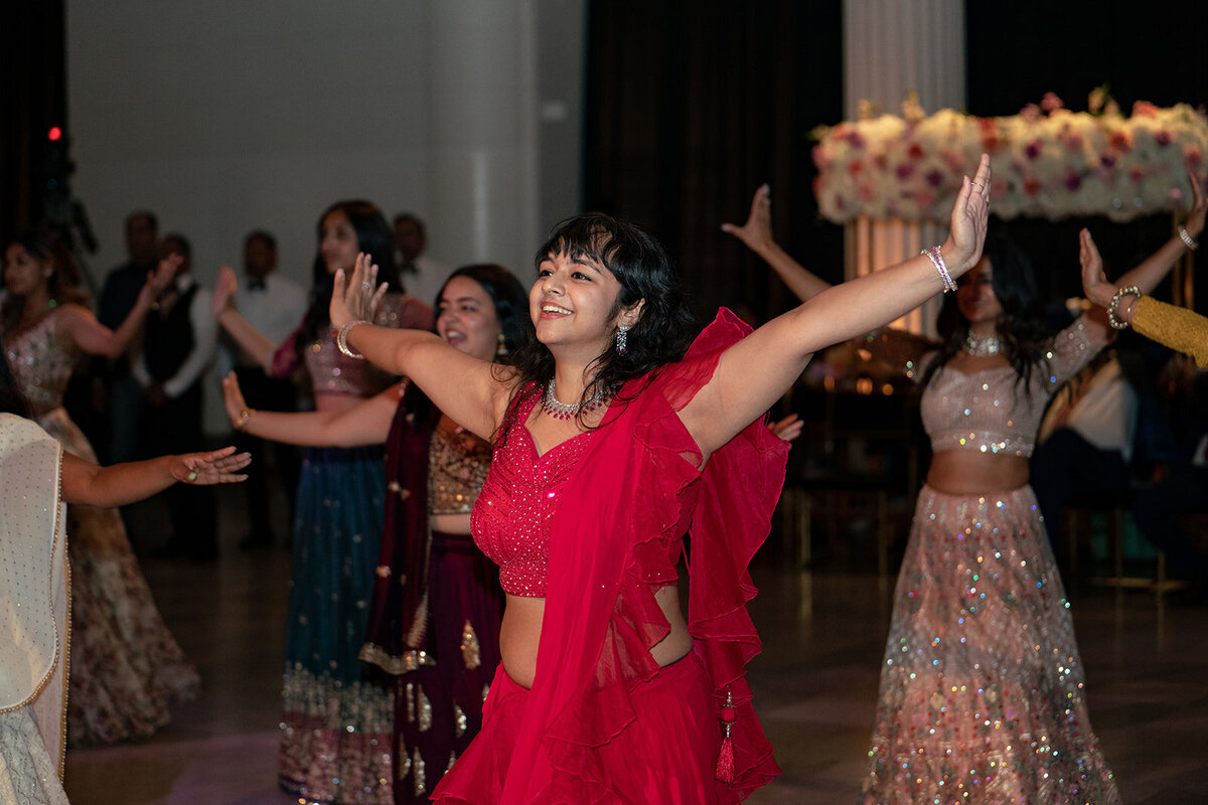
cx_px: 604
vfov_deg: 19.5
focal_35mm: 70
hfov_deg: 28.8
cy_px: 402
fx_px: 2349
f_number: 2.8
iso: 3200
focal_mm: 70
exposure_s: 1/200
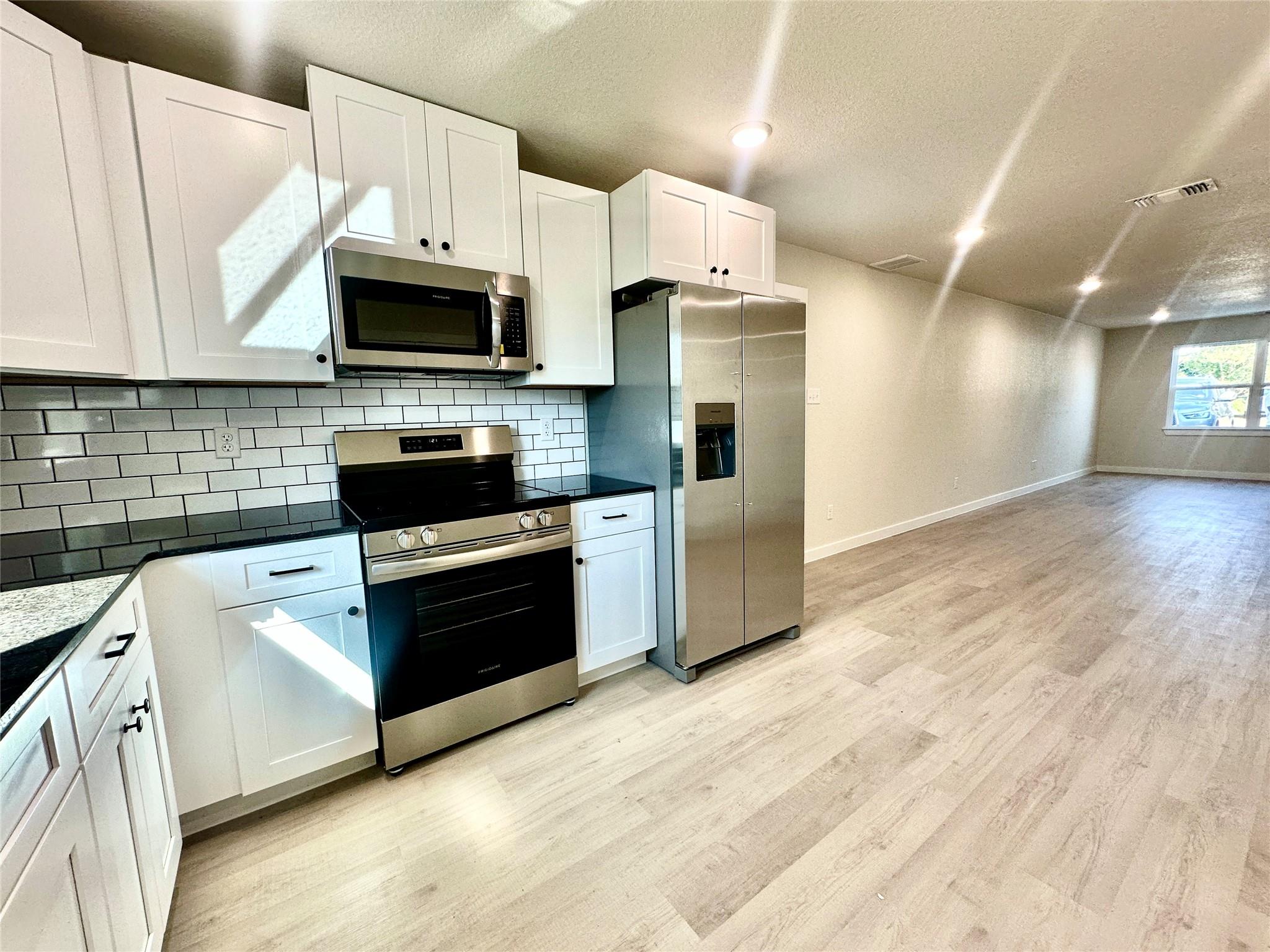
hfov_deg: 102.1
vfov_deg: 85.7
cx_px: 635
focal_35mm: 14
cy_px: 476
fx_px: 514
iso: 125
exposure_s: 1/120
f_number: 2.2
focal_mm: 2.22
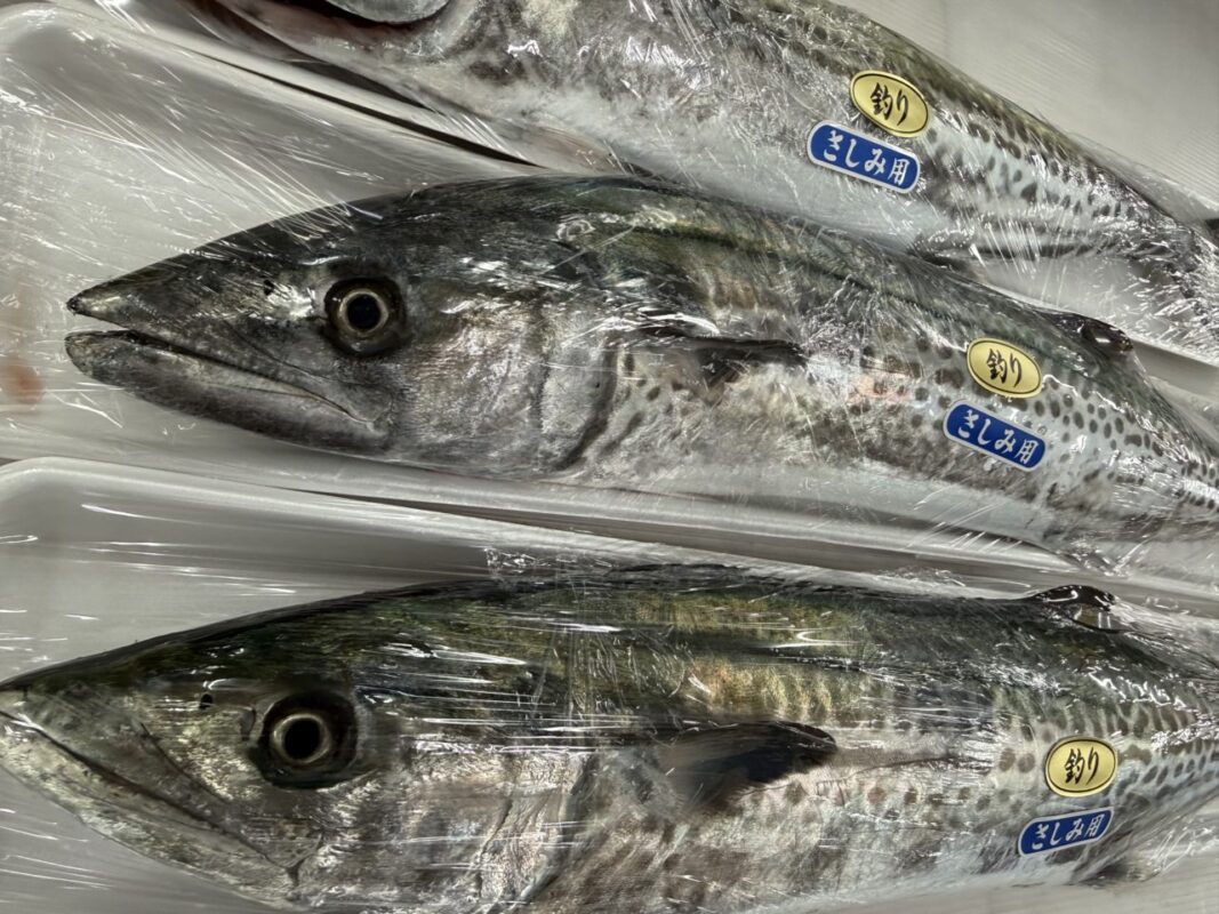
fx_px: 845
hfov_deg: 71.6
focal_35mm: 24
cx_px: 610
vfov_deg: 56.8
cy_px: 457
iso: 200
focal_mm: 2.22
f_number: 2.2
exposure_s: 1/120
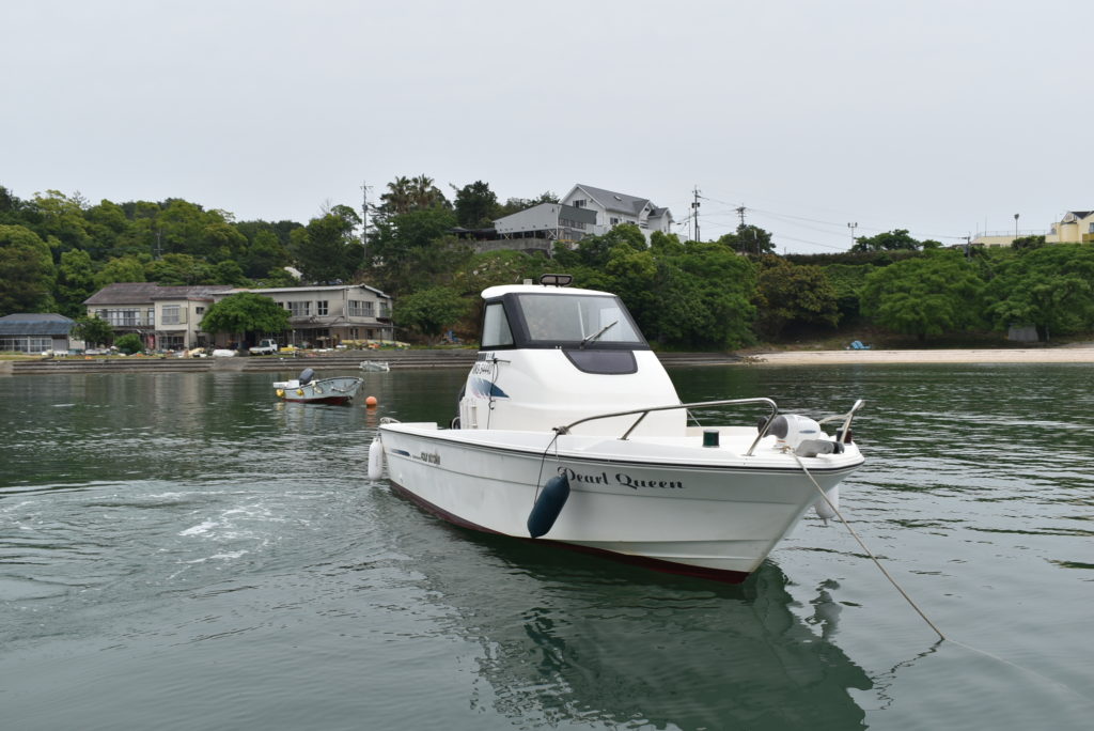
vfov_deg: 38.4
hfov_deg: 55.1
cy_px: 366
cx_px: 547
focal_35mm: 34
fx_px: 1049
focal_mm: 23
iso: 100
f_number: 9
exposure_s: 1/320
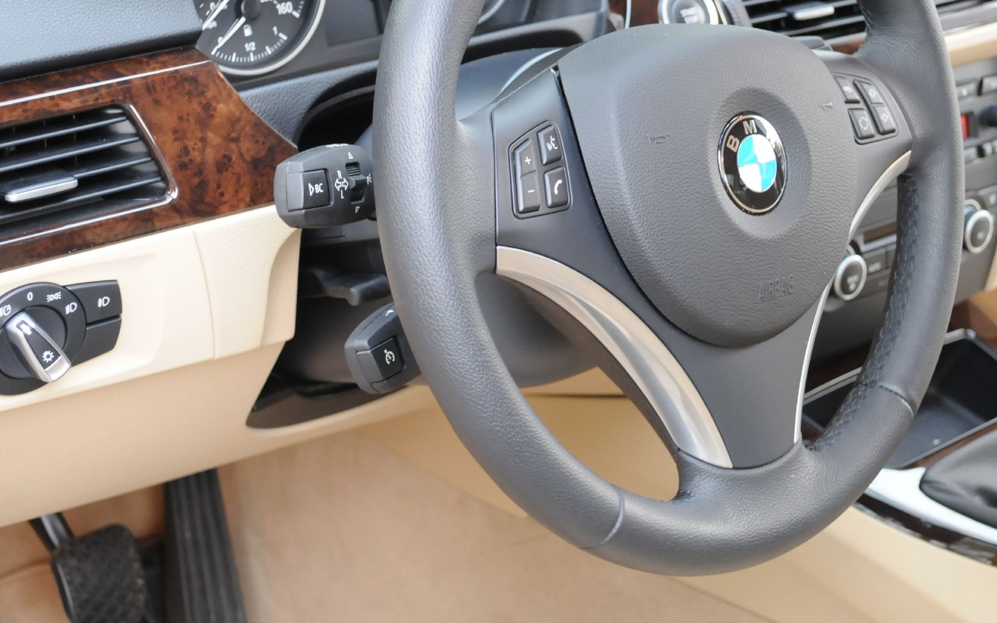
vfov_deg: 18.8
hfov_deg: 29.6
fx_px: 1875
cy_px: 208
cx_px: 631
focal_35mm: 69
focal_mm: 34
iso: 1000
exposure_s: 1/30
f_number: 5
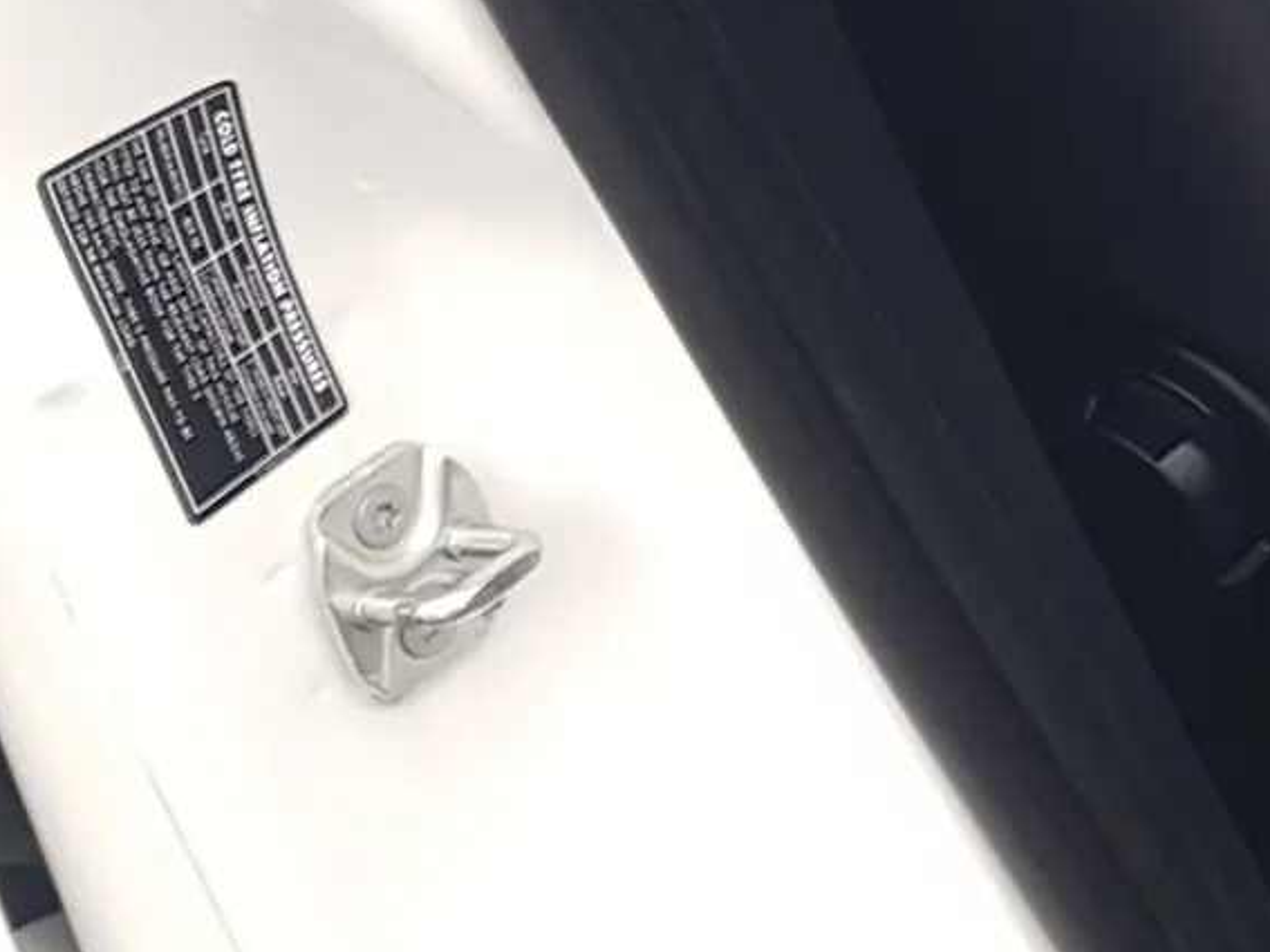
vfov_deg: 12.6
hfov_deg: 14.3
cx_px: 2664
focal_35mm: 111
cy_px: -524
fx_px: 4072
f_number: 1.7
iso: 40
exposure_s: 1/102
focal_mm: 4.2
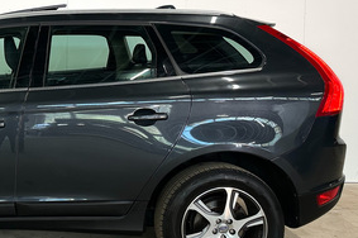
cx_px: 4
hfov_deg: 34.3
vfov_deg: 25.3
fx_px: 526
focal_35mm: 53
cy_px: 75
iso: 160
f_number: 1.8
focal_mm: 6.86
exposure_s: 1/100
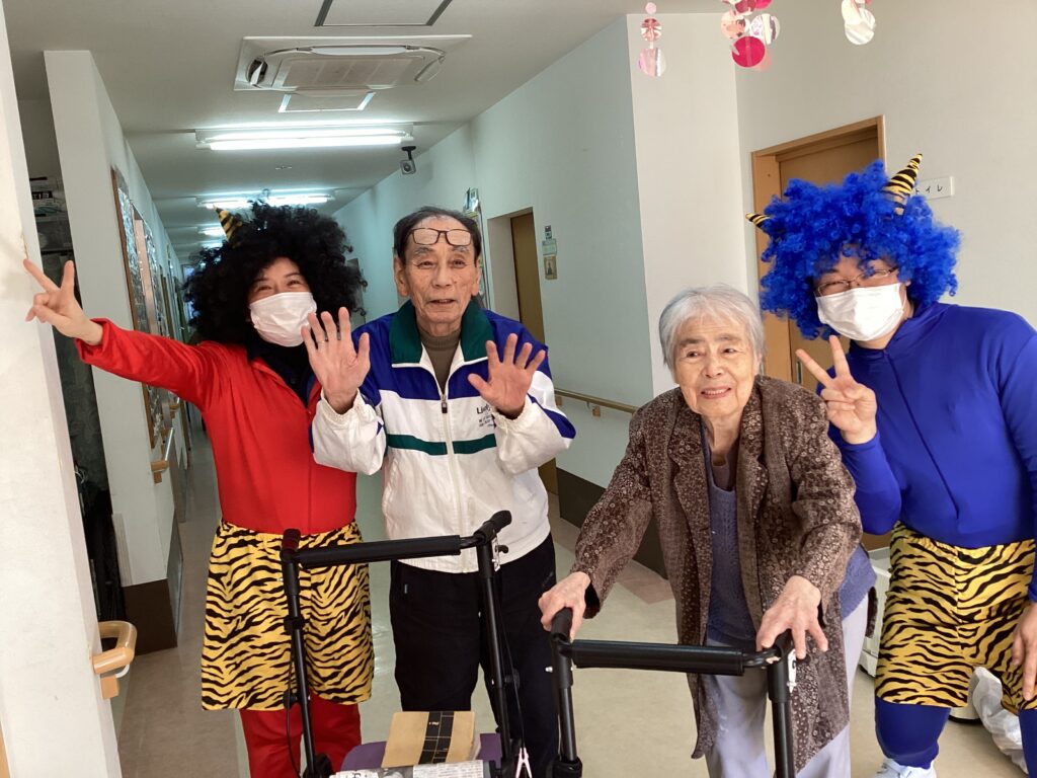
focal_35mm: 31
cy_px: 389
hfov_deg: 58.4
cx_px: 518
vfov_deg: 45.4
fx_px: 929
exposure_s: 1/50
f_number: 2.4
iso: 100
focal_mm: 3.3
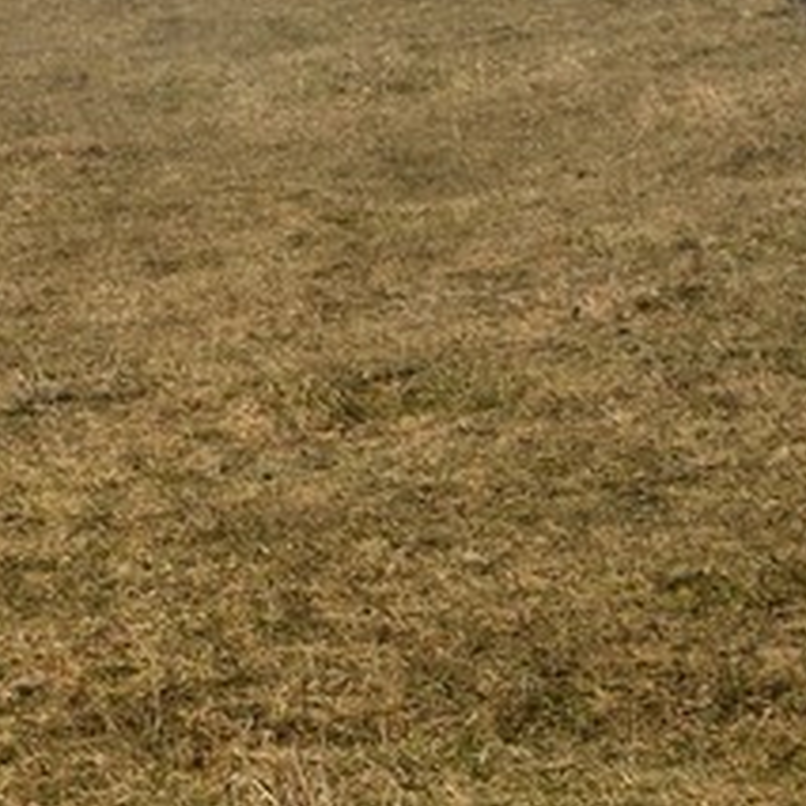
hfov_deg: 7.2
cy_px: -927
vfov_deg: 7.5
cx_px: -1381
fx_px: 5874
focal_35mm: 223
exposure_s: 1/250
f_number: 14
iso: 200
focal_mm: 35
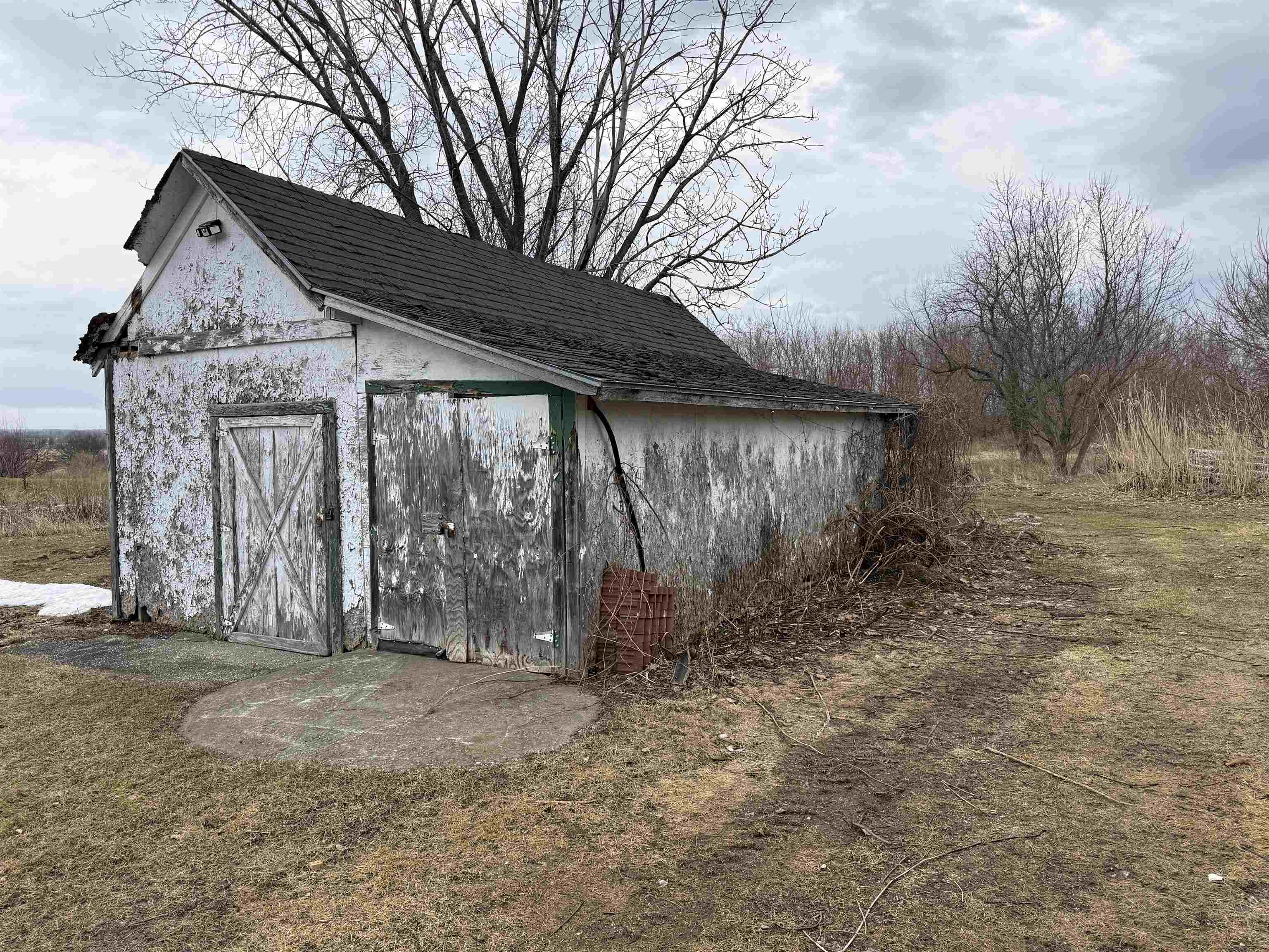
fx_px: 880
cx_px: 634
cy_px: 476
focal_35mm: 24
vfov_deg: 56.8
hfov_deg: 71.6
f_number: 1.78
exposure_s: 1/1901
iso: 80
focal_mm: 6.76
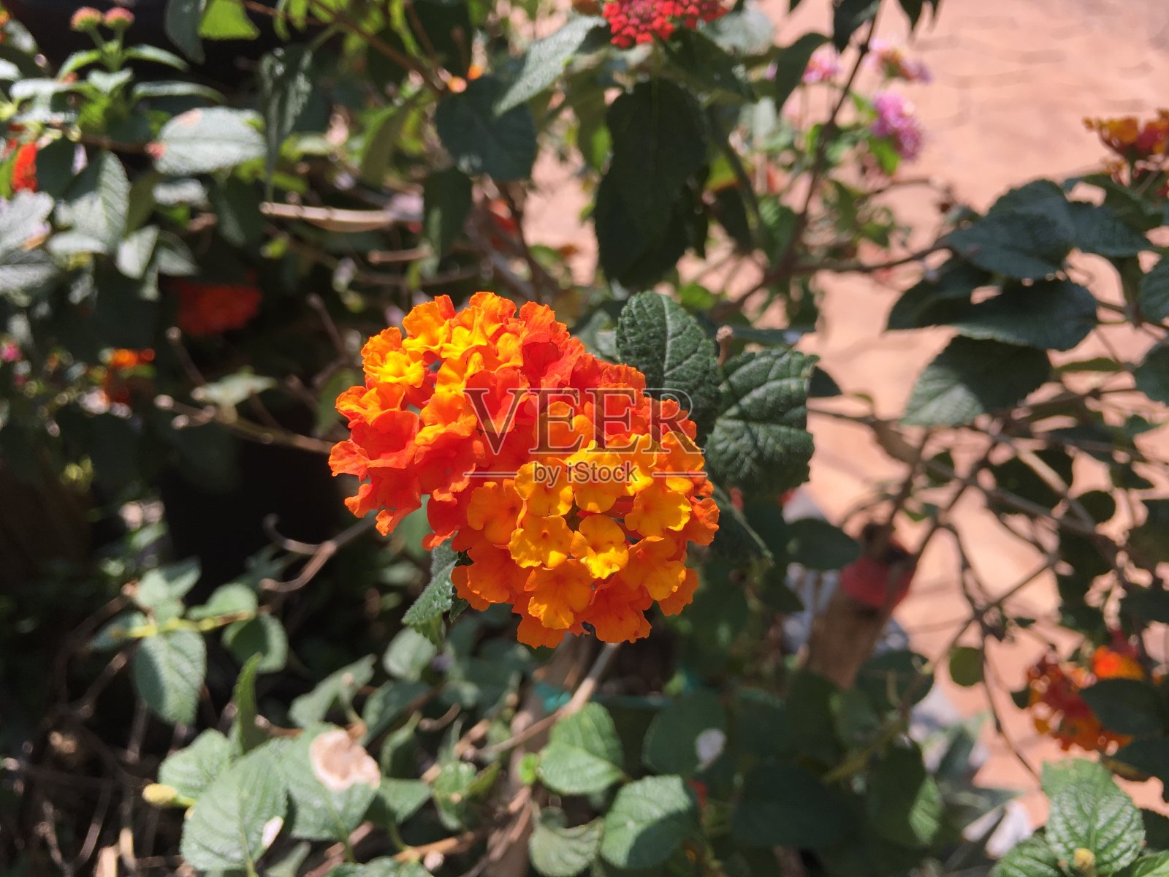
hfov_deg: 61.7
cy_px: 438
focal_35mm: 29
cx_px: 584
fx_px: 979
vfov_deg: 48.2
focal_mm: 4.15
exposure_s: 1/693
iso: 25
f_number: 2.2
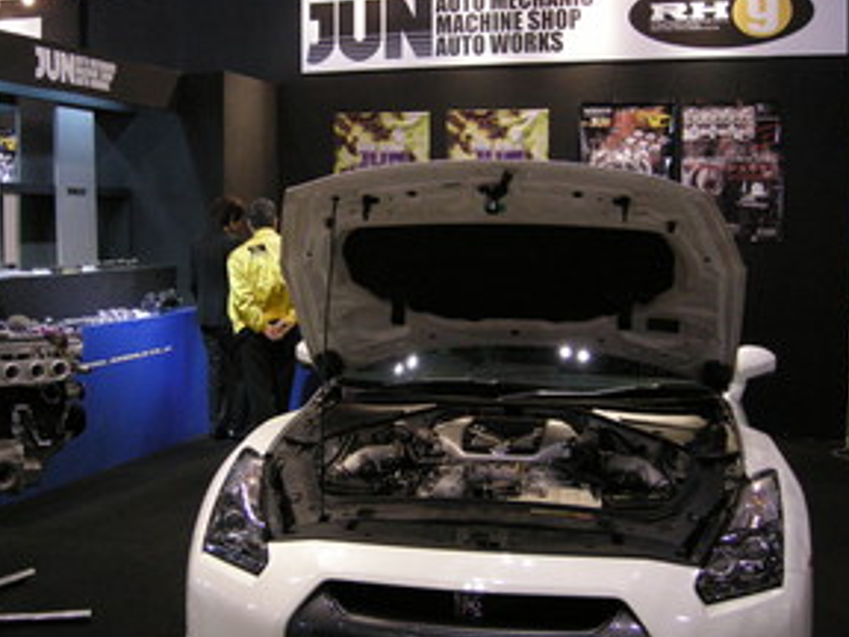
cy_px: 336
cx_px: 377
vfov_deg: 32.2
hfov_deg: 42.0
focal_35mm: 45
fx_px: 1104
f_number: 2.7
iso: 400
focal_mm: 7.5
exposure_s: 1/47
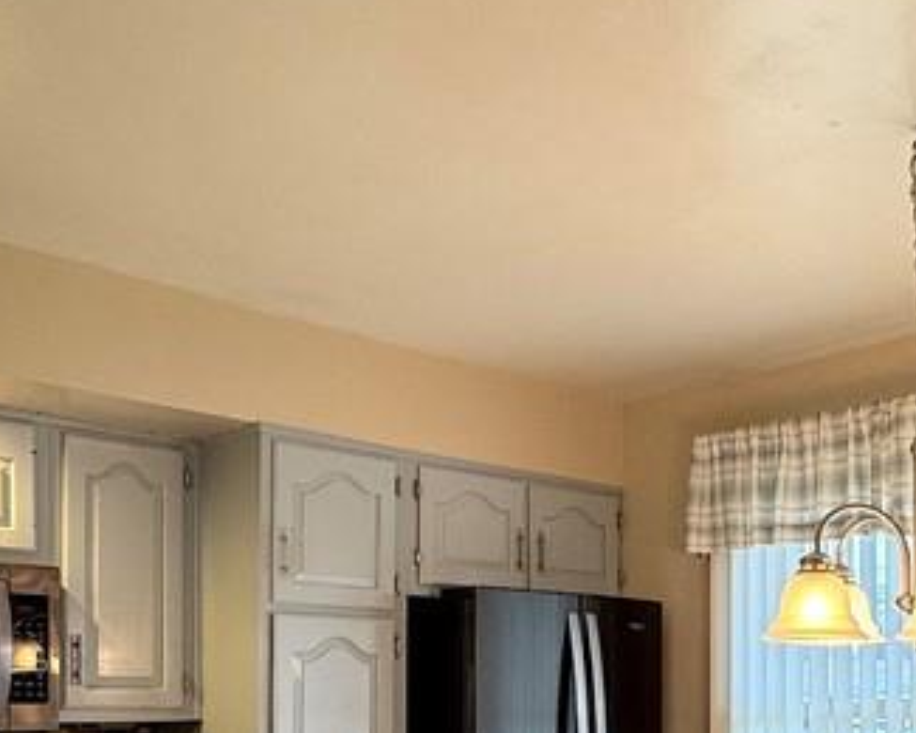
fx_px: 1166
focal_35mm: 43
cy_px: 682
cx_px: 600
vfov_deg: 32.8
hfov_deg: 42.4
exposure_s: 1/120
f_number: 2.2
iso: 125
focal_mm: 2.22
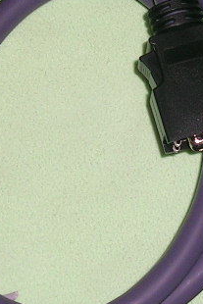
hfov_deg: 6.2
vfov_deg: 9.2
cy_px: 132
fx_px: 1884
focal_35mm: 223
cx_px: 175
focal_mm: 9.9
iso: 50
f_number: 3.5
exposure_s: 1/60.1
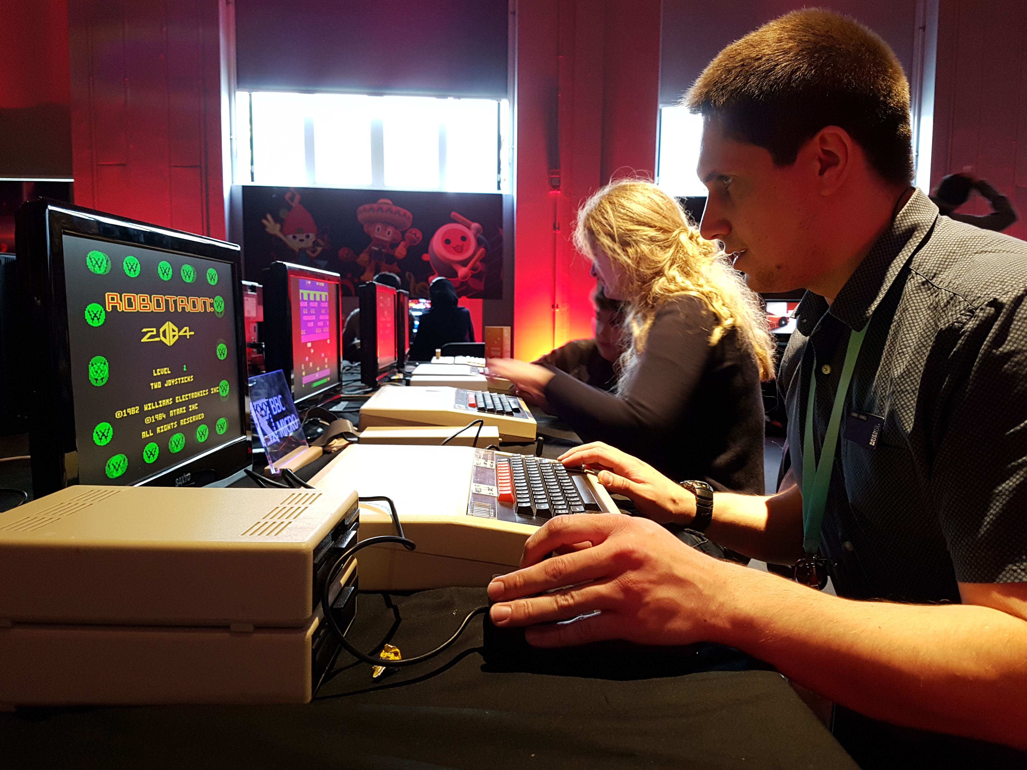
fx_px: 771
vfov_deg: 53.1
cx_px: 514
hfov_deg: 67.3
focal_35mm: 26
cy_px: 385
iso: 250
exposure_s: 1/17
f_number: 1.7
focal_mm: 4.2
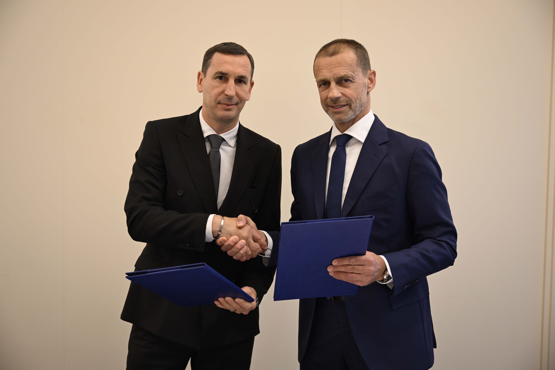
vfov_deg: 28.6
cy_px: 185
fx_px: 725
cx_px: 278
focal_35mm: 47
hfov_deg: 41.9
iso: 1000
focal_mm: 47
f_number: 3.2
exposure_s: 1/100
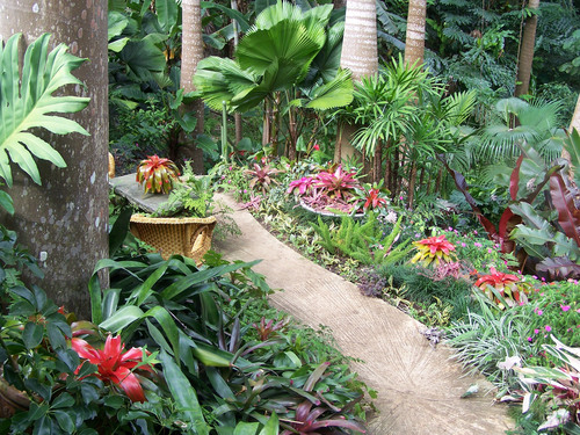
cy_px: 218
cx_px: 290
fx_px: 720
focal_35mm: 43
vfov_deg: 33.6
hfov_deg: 43.9
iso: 80
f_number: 2.9
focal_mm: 7.1
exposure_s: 1/100
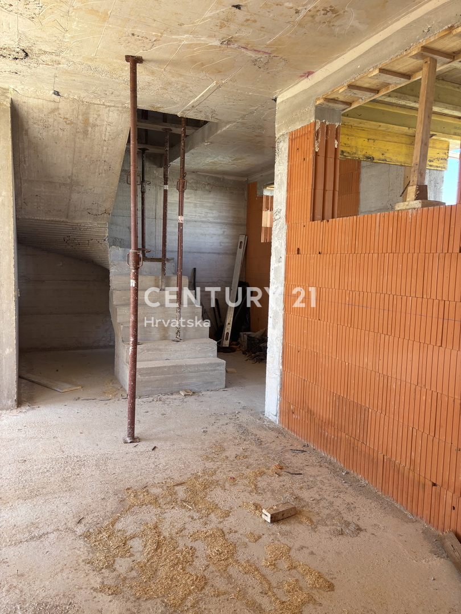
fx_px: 462
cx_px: 230
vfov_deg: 67.3
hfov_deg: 53.1
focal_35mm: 26
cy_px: 307
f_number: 1.6
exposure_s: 1/149
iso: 40
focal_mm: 5.96
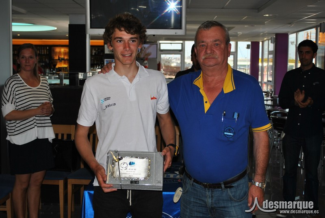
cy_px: 109
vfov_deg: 25.8
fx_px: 475
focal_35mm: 52
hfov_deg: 37.8
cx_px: 162
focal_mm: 35
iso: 100
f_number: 5
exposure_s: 1/60
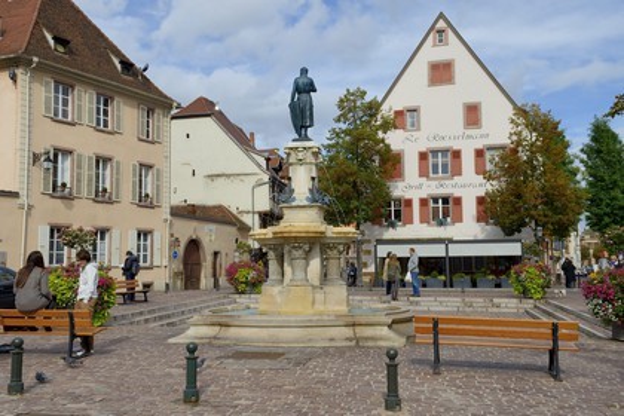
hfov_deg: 54.4
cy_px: 208
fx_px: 607
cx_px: 312
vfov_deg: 37.9
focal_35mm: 35
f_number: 16
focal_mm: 35
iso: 200
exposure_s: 1/160
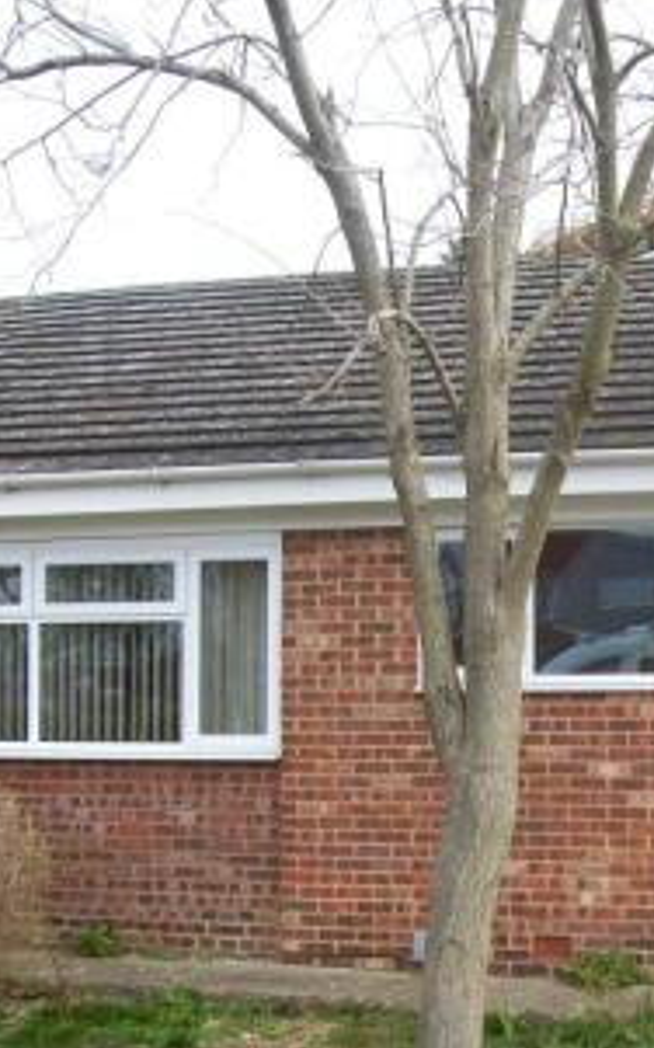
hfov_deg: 17.4
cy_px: 726
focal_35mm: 74
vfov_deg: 27.6
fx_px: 2111
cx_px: 537
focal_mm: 6
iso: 80
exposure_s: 1/287
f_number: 4.8
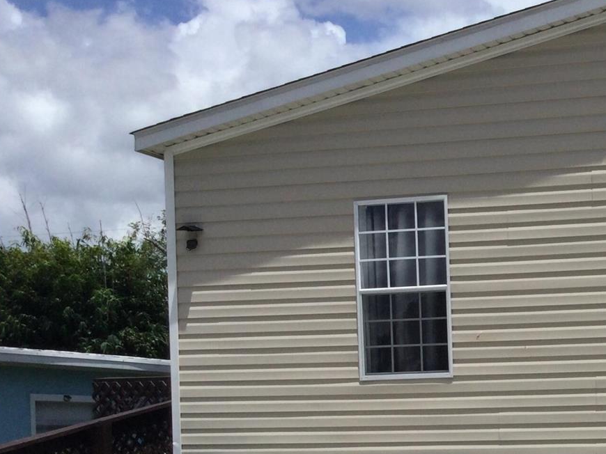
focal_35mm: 73
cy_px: 459
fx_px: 1278
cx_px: 670
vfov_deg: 19.5
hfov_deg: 24.8
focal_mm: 3.3
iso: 25
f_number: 2.4
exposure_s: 1/2551
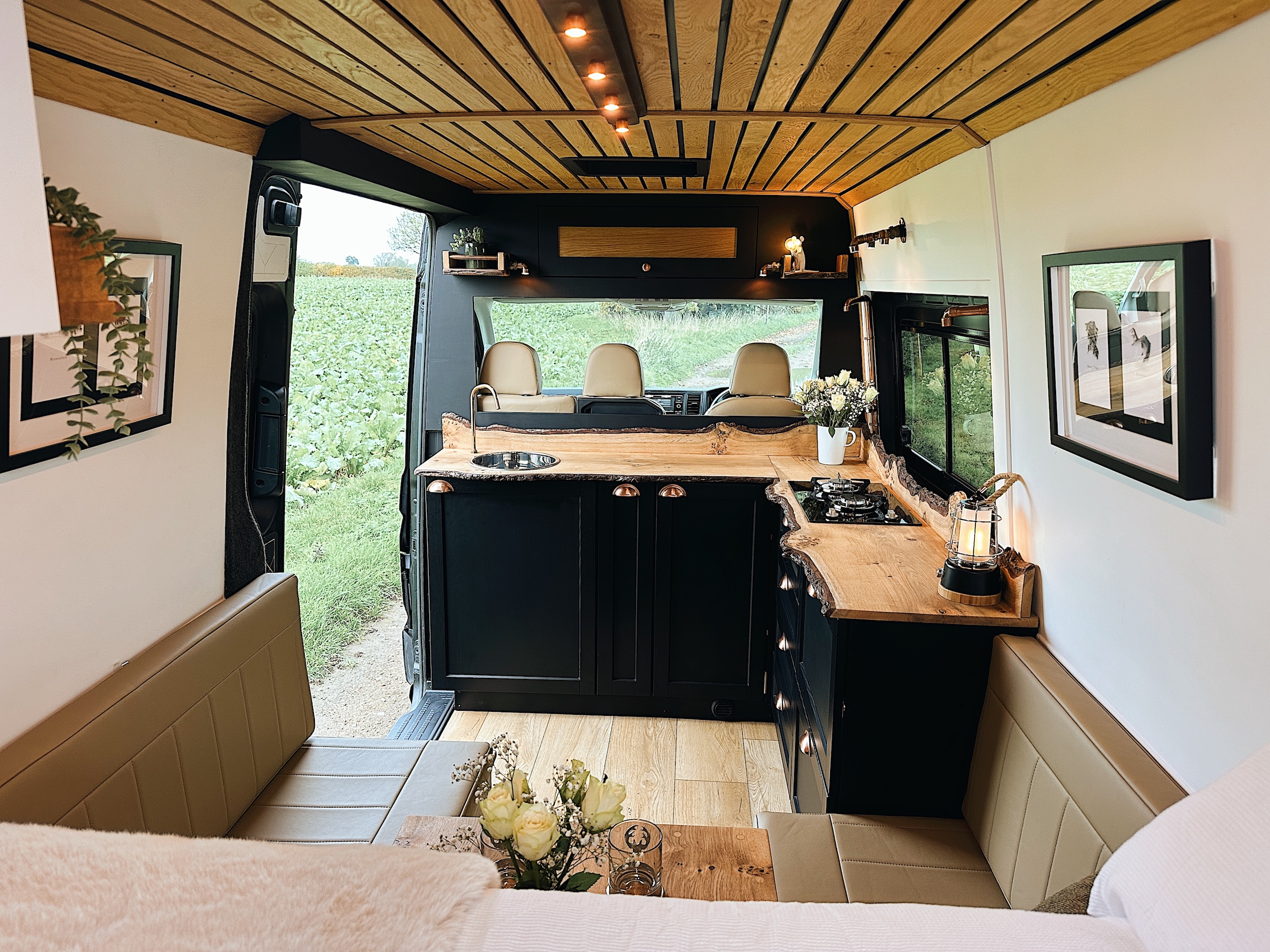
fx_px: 881
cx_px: 635
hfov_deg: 71.6
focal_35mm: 24
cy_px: 476
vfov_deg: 56.8
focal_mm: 6.86
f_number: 1.78
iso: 100
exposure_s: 1/97
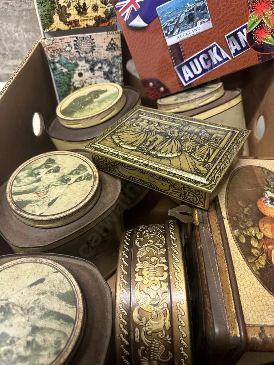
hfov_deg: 56.8
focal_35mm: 24
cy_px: 182
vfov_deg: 71.6
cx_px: 137
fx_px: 253
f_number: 1.78
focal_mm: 6.86
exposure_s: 1/50
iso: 160
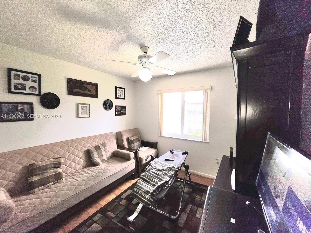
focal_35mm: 13
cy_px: 116
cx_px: 156
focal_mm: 2.2
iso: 20
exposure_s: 1/132
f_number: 1.9
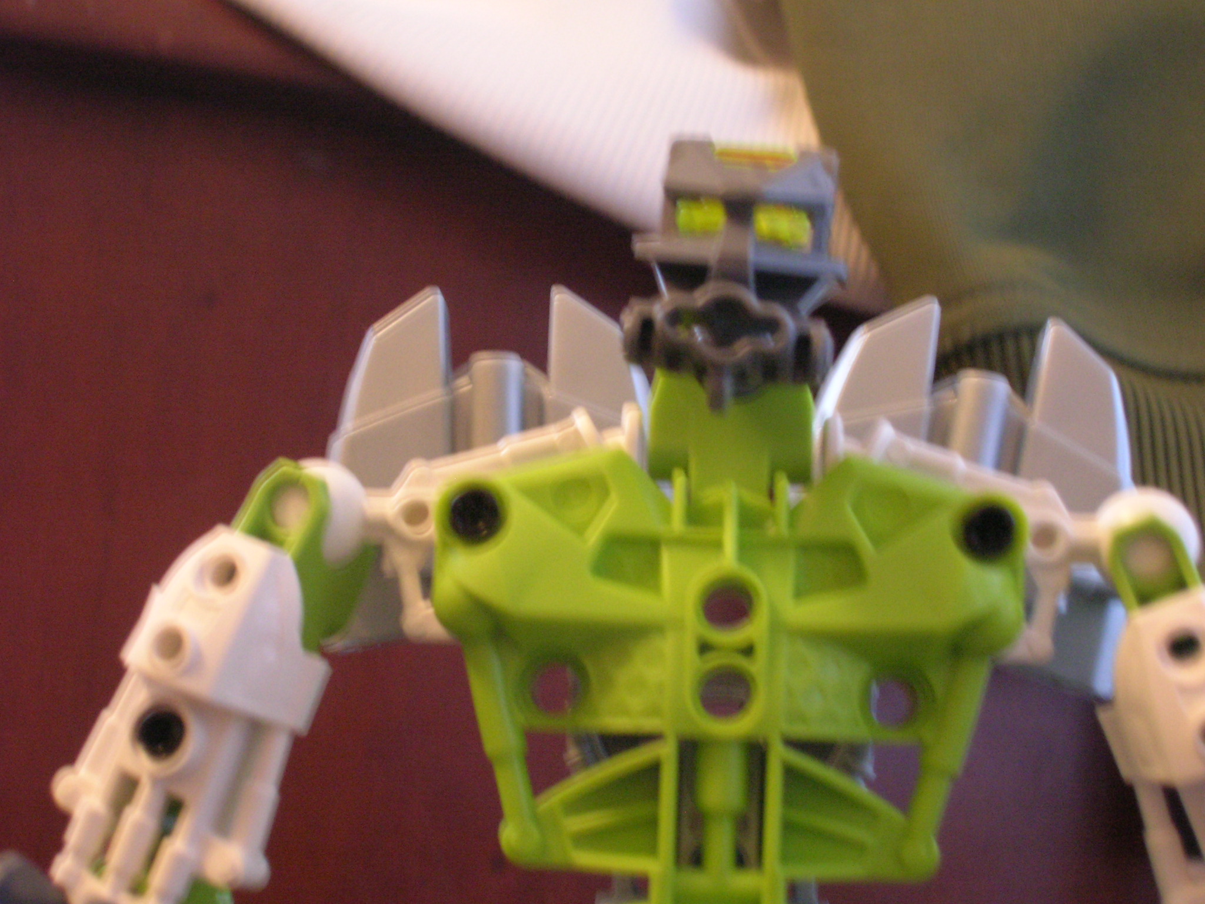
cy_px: 452
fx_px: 2297
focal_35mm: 66
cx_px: 602
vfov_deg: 22.3
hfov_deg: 29.4
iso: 200
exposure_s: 1/1.2
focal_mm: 11
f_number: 3.8
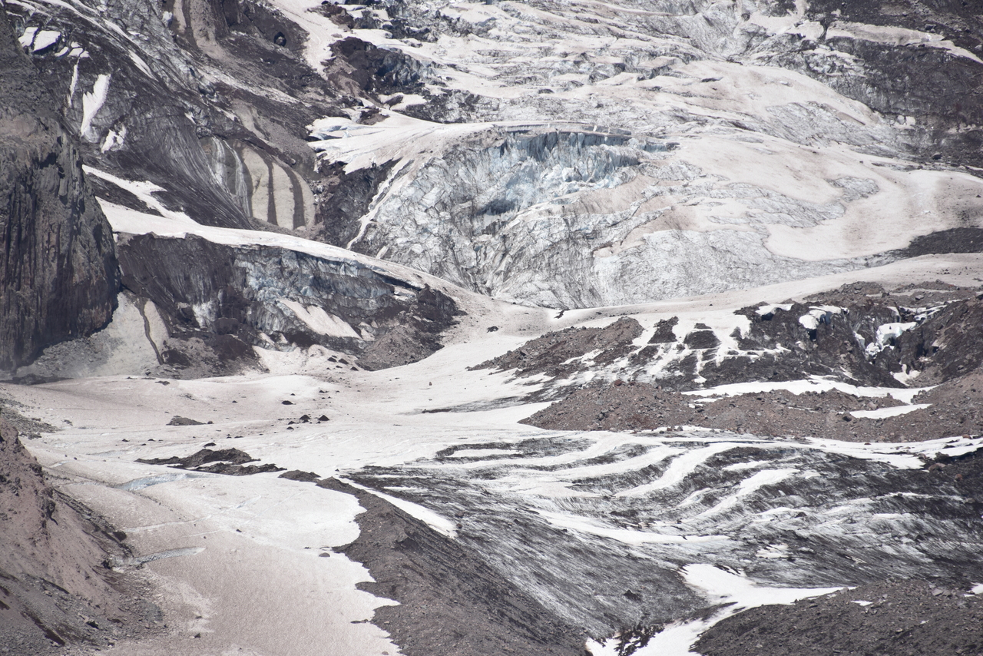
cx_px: 492
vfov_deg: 4.6
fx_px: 8193
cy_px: 328
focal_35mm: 300
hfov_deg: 6.9
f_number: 8
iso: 100
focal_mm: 300
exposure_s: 1/640
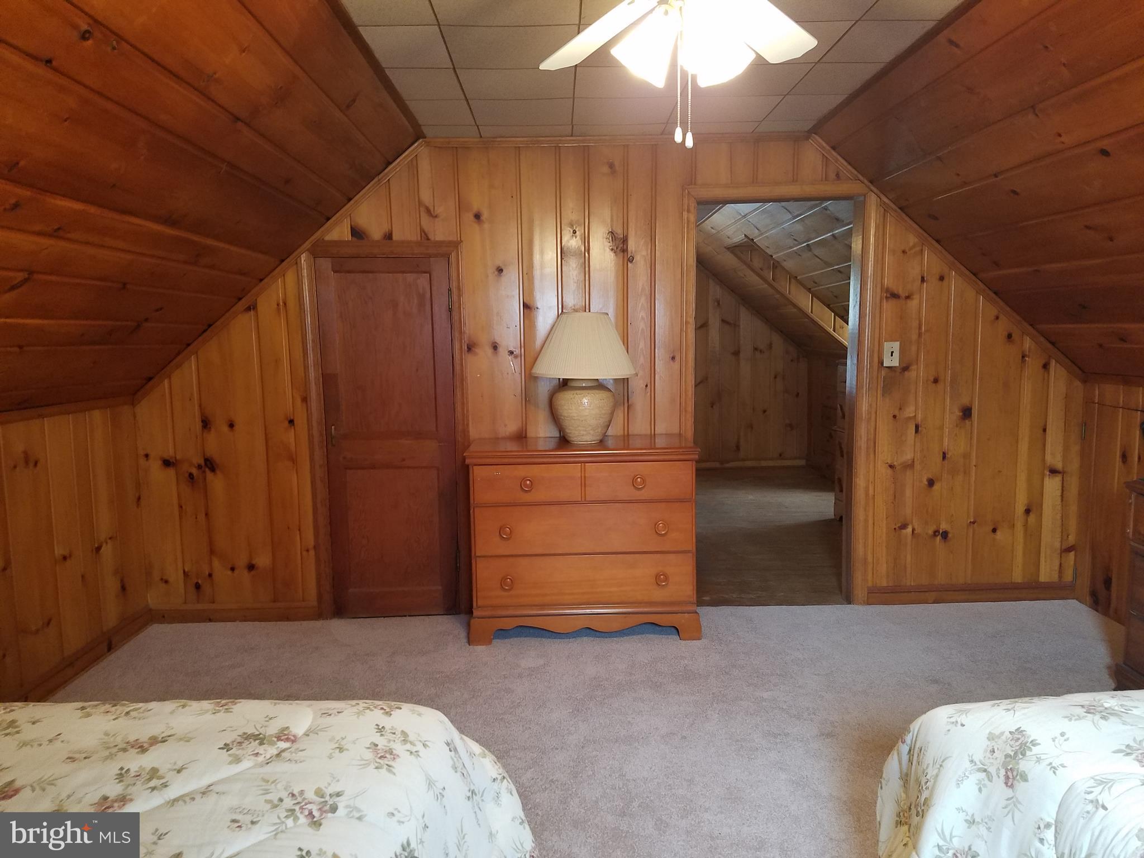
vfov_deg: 53.1
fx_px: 859
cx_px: 572
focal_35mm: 26
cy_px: 429
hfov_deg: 67.3
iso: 160
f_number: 1.7
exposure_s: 1/30
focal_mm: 4.2
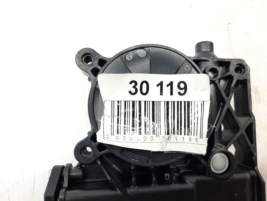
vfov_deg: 54.9
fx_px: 193
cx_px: 134
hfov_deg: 69.4
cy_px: 100
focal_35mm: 25
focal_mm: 4.6
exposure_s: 1/50
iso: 100
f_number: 2
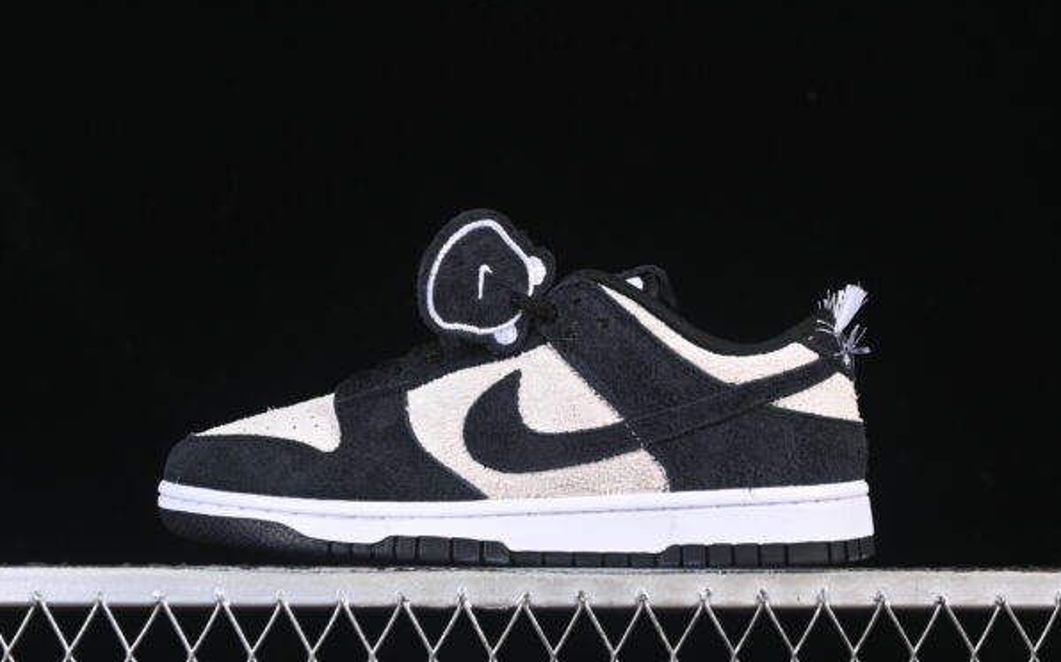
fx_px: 2226
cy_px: 349
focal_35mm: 77
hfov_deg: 26.8
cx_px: 532
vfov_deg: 16.9
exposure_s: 1/60
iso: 160
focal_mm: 50
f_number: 6.3
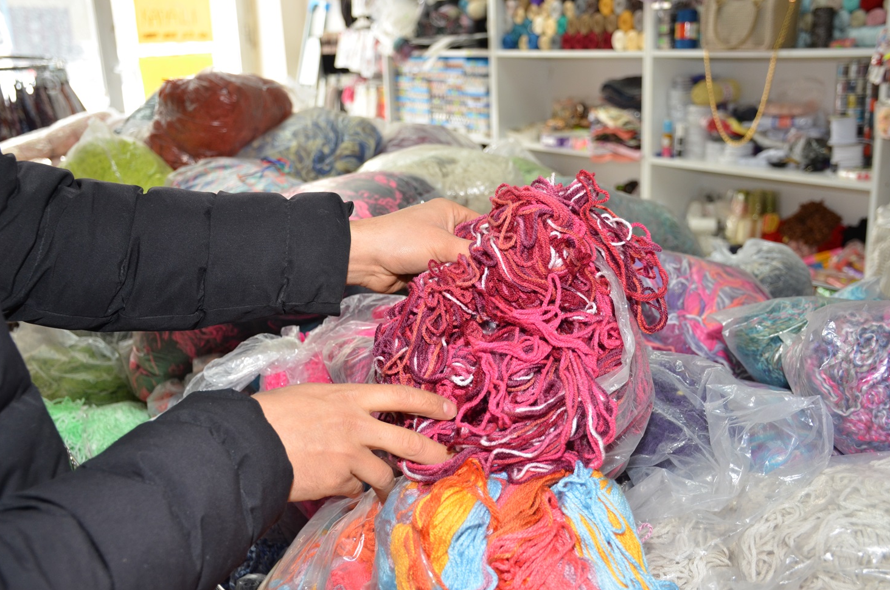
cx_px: 450
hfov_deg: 47.0
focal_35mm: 42
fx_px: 1024
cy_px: 291
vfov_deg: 32.1
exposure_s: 1/60
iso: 500
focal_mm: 27
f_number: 4
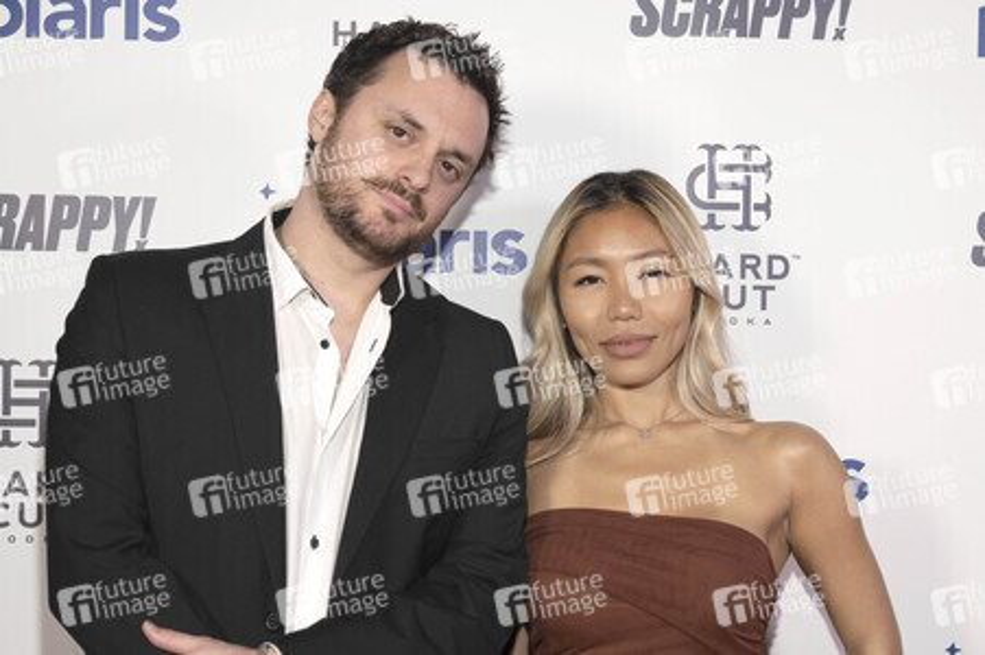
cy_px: 328
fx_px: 1367
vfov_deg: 27.0
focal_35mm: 50
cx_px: 492
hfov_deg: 39.6
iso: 800
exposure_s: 1/200
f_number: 5
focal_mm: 50
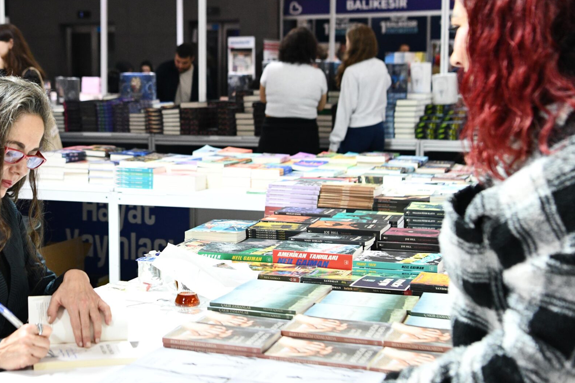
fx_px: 1038
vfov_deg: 20.9
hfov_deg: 30.7
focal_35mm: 65
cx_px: 183
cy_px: 161
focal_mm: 40
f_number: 3.5
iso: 2500
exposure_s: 1/250
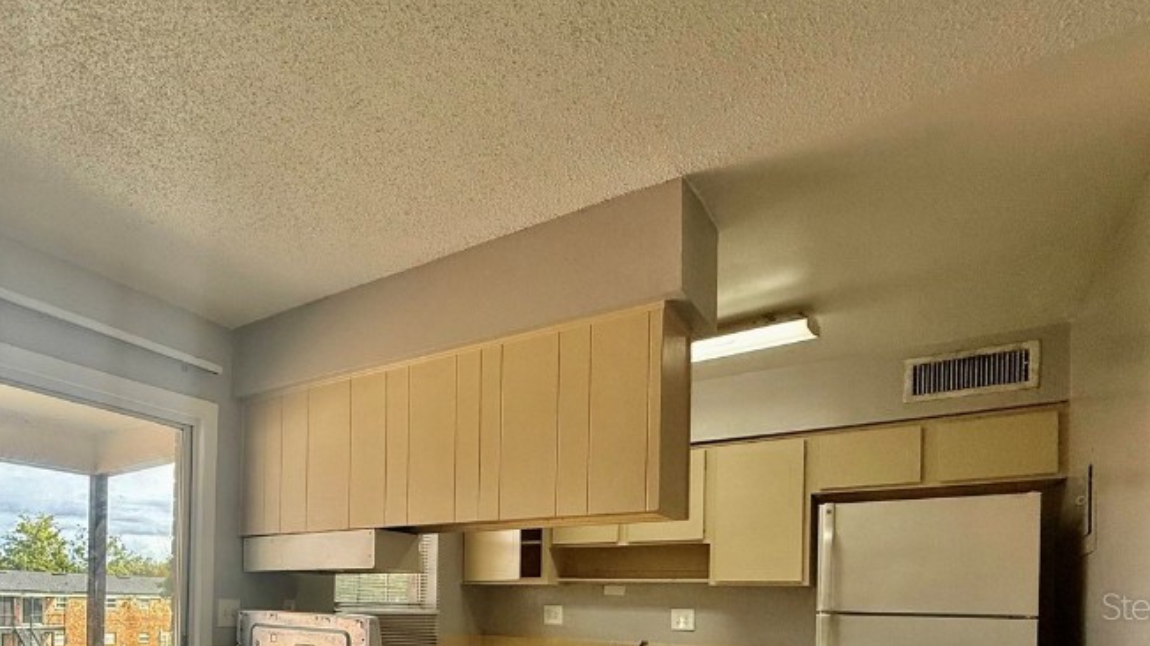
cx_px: 364
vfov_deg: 42.8
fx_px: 732
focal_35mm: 24
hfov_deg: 73.5
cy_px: 605
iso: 64
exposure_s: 1/376
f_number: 2.2
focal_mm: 2.22
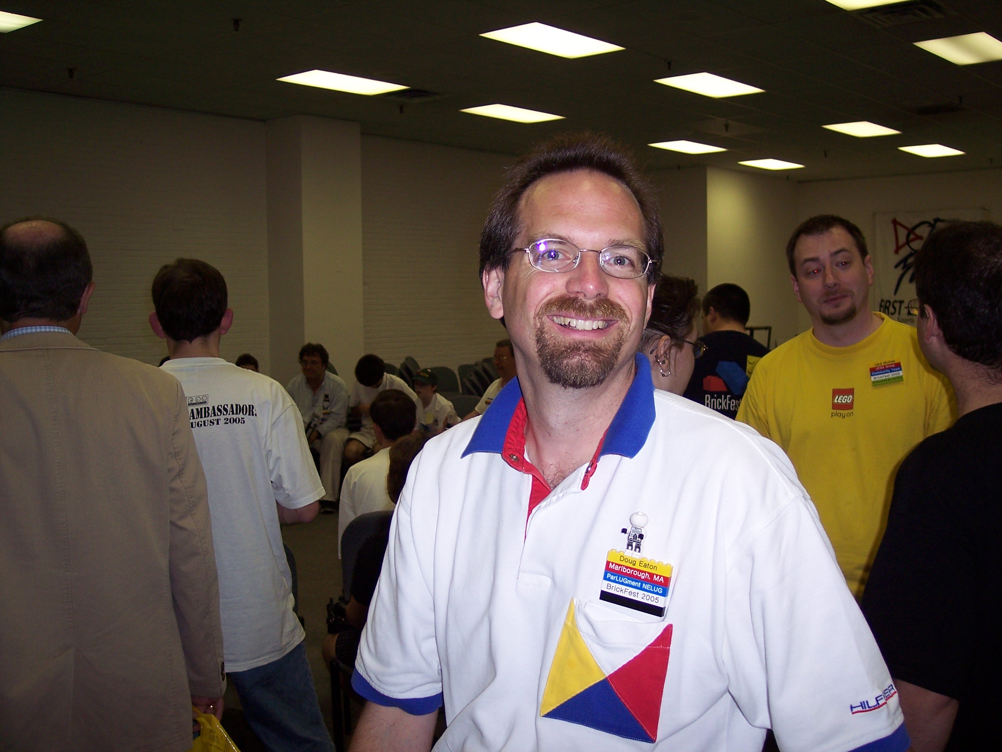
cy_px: 376
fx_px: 1129
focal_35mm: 39
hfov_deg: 47.9
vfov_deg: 36.8
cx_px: 501
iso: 100
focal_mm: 8
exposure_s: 1/60
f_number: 2.8
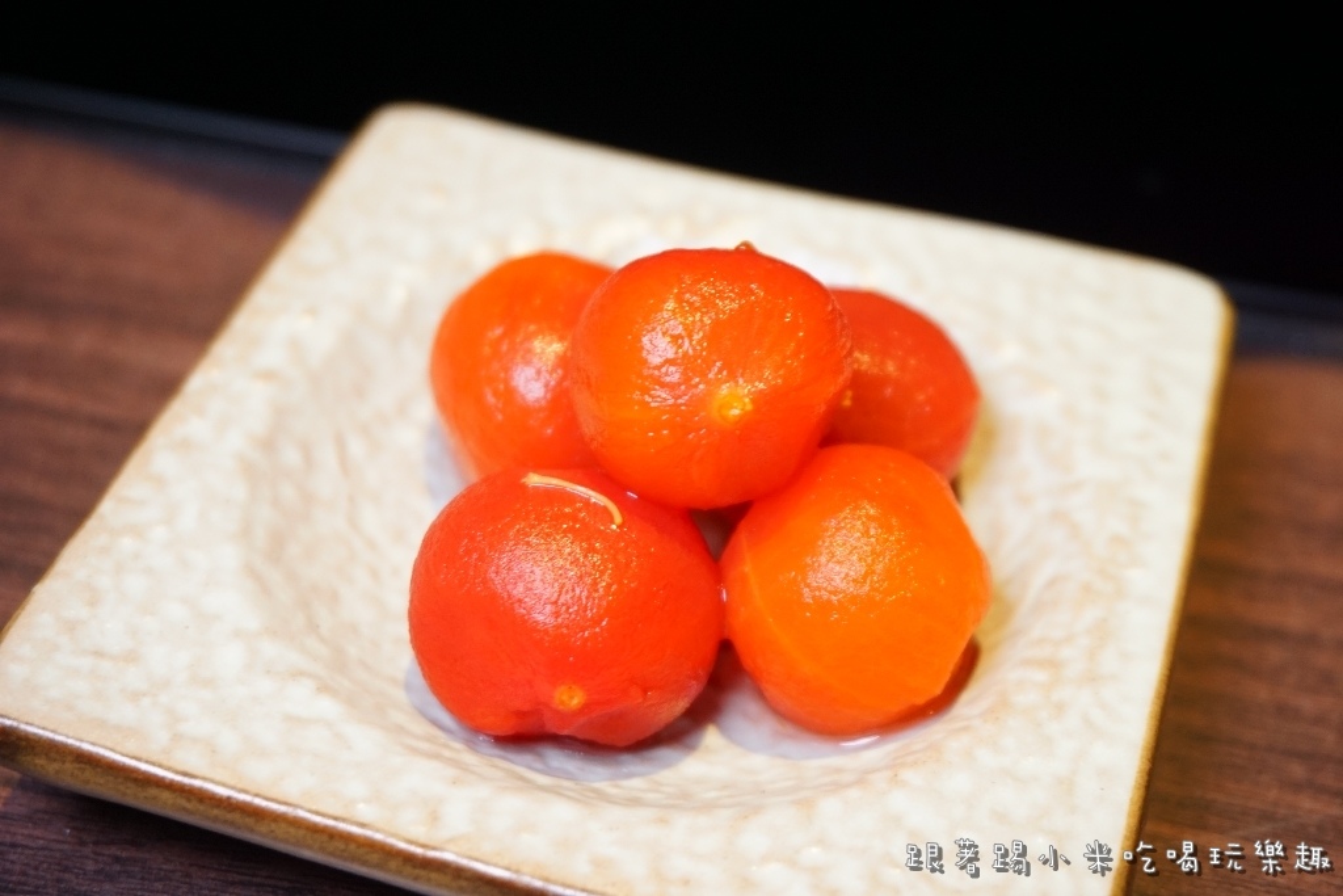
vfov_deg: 24.4
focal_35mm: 56
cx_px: 672
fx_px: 2071
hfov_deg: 35.9
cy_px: 448
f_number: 5.6
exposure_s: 1/60
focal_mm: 37
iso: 640
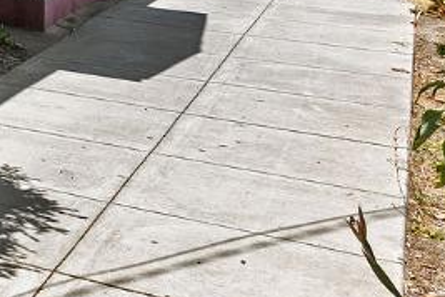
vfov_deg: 13.8
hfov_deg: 16.5
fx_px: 1112
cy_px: -206
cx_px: -470
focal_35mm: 90
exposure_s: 1/200
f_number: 7.1
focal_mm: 16
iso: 100
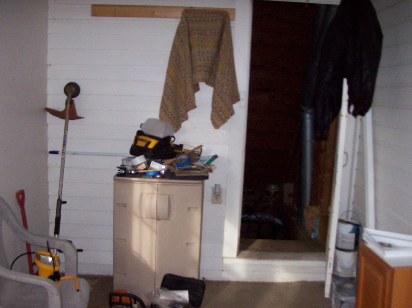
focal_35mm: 39
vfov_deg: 36.8
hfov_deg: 47.9
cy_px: 143
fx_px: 464
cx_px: 203
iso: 140
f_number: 2.7
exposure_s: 1/64
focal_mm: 6
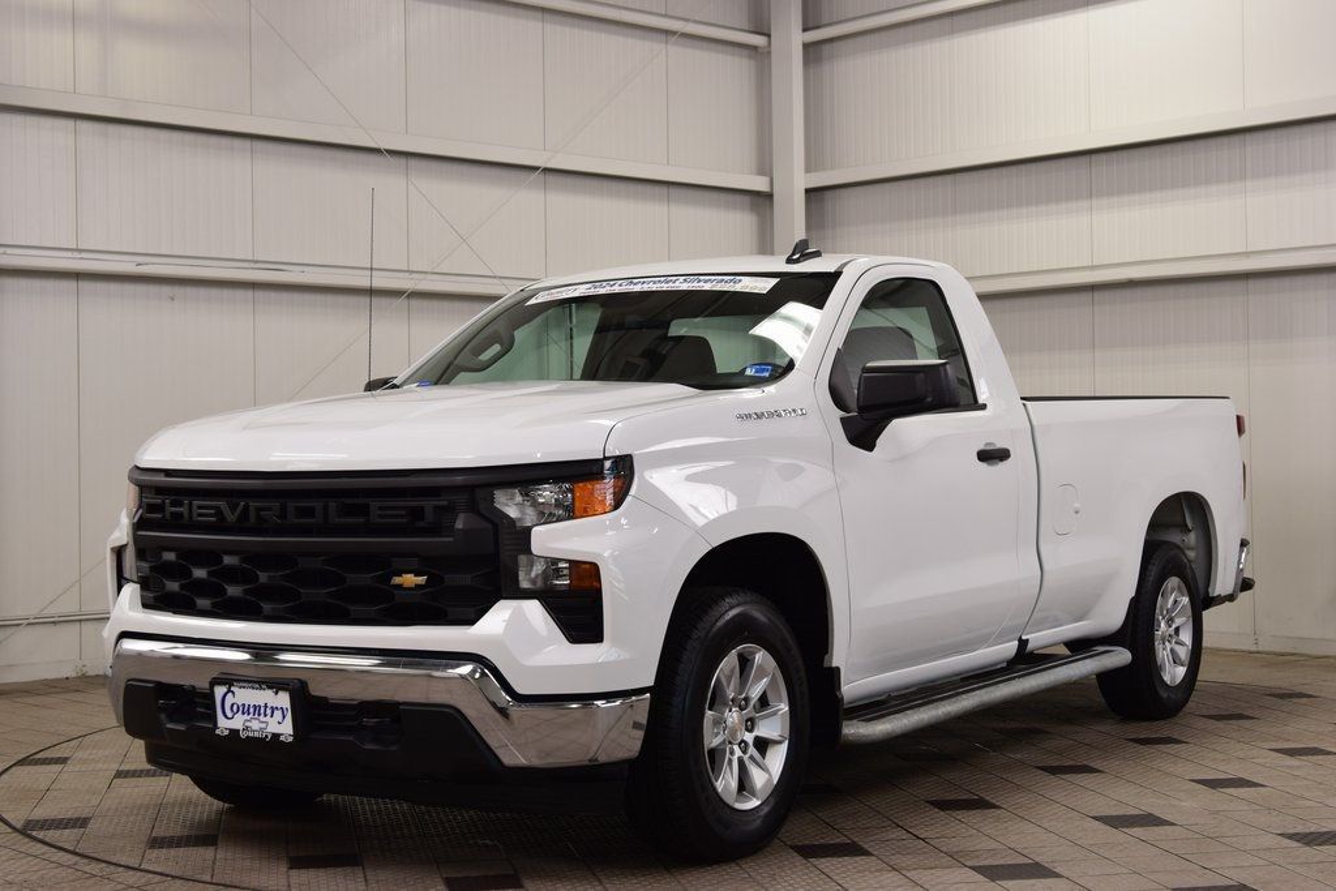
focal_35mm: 54
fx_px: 2004
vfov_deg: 25.1
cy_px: 446
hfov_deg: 36.9
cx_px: 668
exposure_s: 1/40
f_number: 7.1
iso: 400
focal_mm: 36
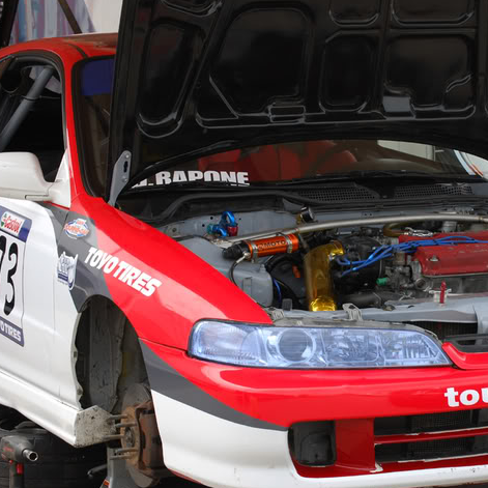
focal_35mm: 130
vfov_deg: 13.4
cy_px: 256
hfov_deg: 13.3
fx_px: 2073
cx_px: 400
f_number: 11
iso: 100
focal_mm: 60
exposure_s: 1/60
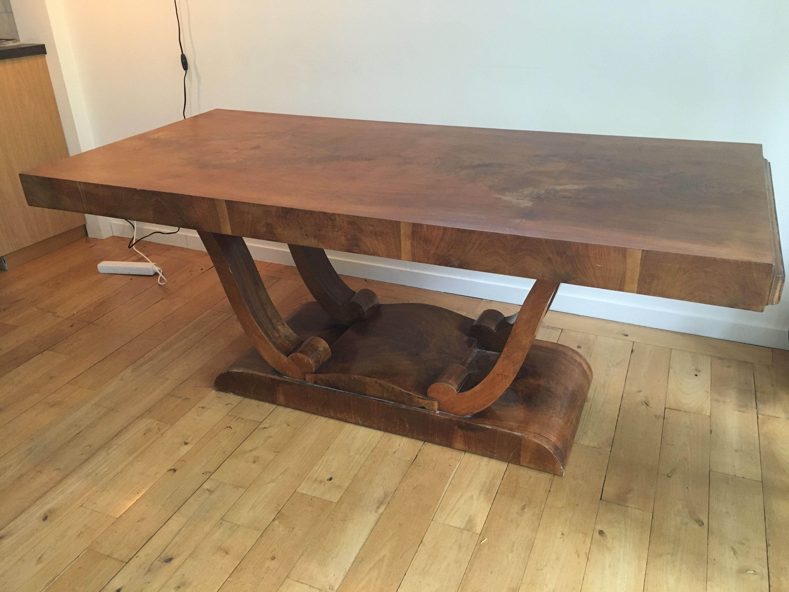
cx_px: 394
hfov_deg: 61.7
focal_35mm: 29
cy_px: 296
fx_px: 661
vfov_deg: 48.2
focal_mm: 4.15
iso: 200
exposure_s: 1/20
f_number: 2.2
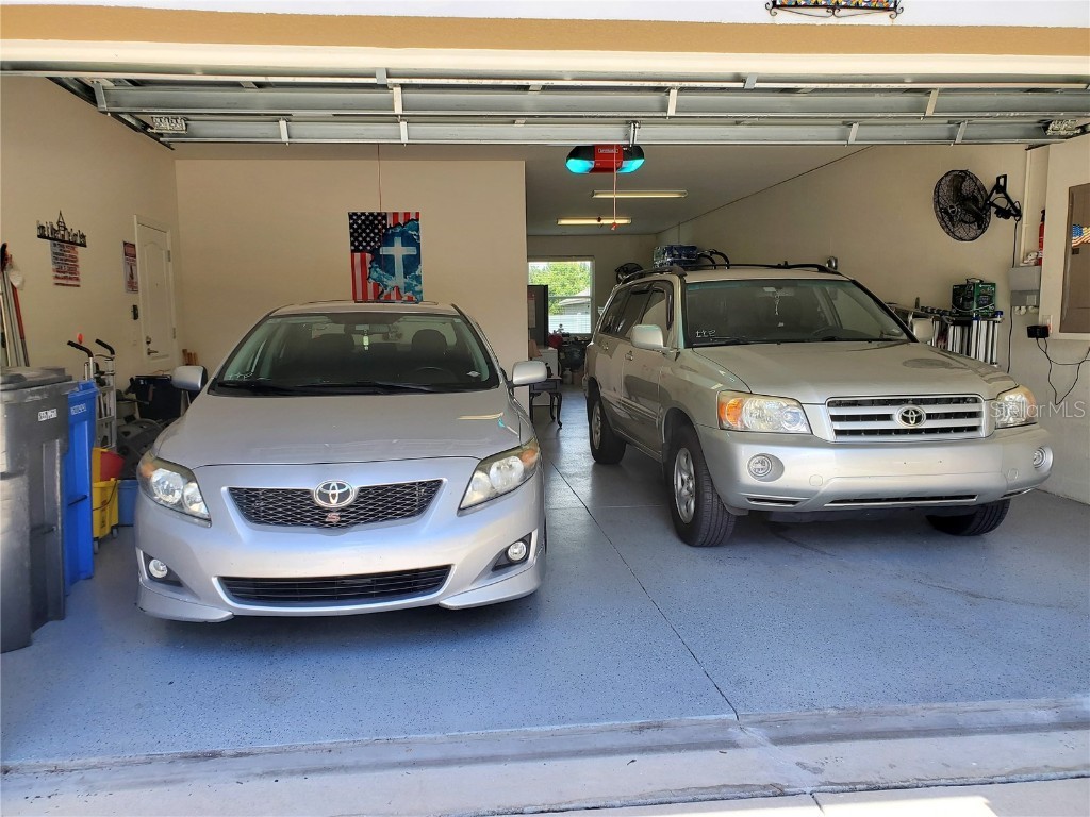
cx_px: 545
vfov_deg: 53.1
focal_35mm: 26
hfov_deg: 67.3
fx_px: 819
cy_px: 408
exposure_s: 1/369
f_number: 2.4
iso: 50
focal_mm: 4.3
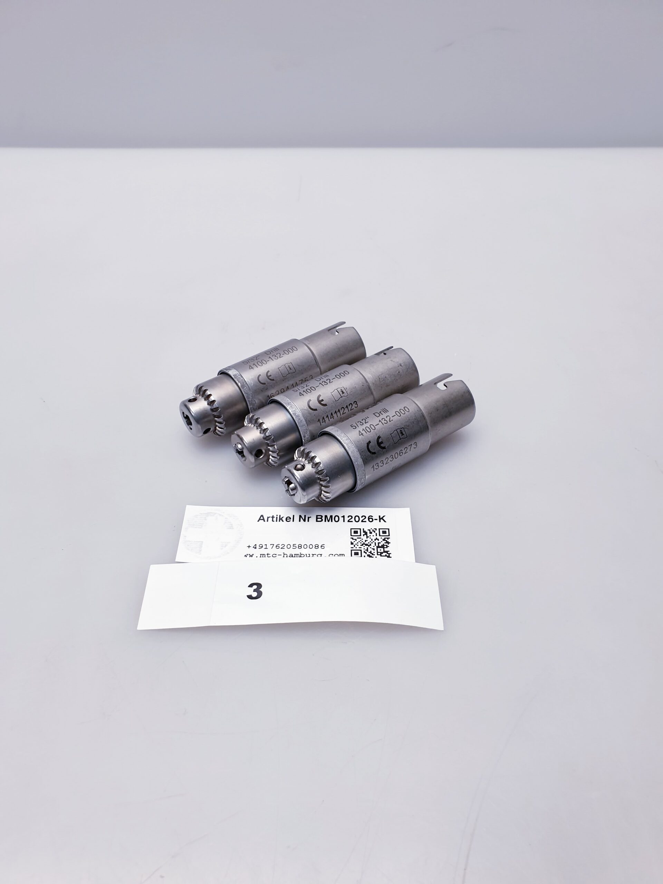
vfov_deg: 67.3
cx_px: 332
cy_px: 442
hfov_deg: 53.1
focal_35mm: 26
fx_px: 664
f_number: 2.4
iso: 80
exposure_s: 1/100
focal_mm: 4.3
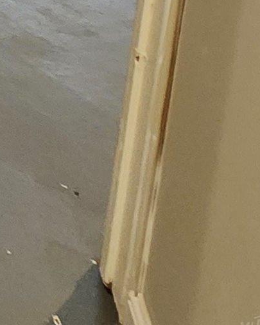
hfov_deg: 9.8
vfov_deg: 15.9
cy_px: -405
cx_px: -631
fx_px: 740
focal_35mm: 77
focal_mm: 2.2
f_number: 2.2
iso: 400
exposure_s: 1/30
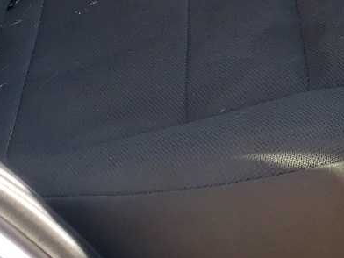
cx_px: 276
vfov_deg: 12.7
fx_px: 1053
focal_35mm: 106
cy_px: -204
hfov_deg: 18.4
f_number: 1.5
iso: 50
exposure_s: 1/256
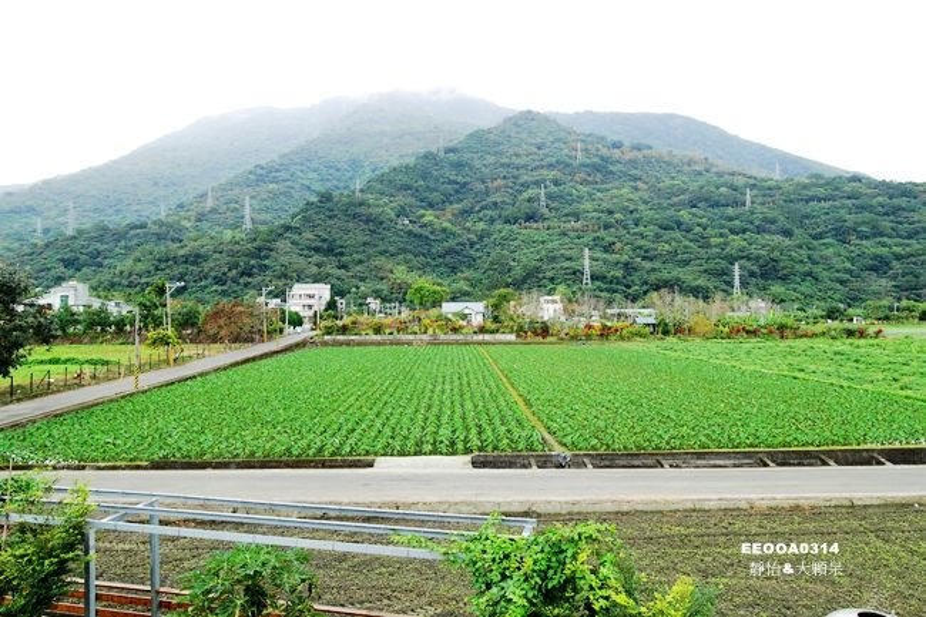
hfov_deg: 73.8
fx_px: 617
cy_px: 308
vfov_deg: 53.1
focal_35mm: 24
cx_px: 463
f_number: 4
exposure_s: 1/80
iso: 125
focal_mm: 8.8
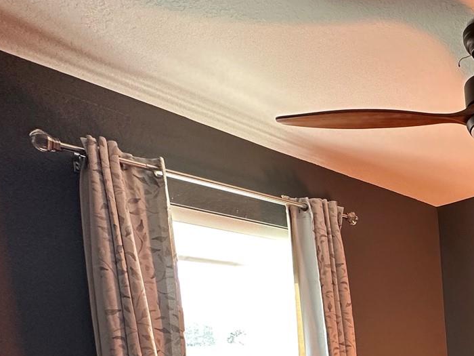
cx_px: 536
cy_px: 392
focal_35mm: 32
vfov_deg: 37.1
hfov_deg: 42.7
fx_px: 438
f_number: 2.2
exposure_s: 1/99
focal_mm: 2.22
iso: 160
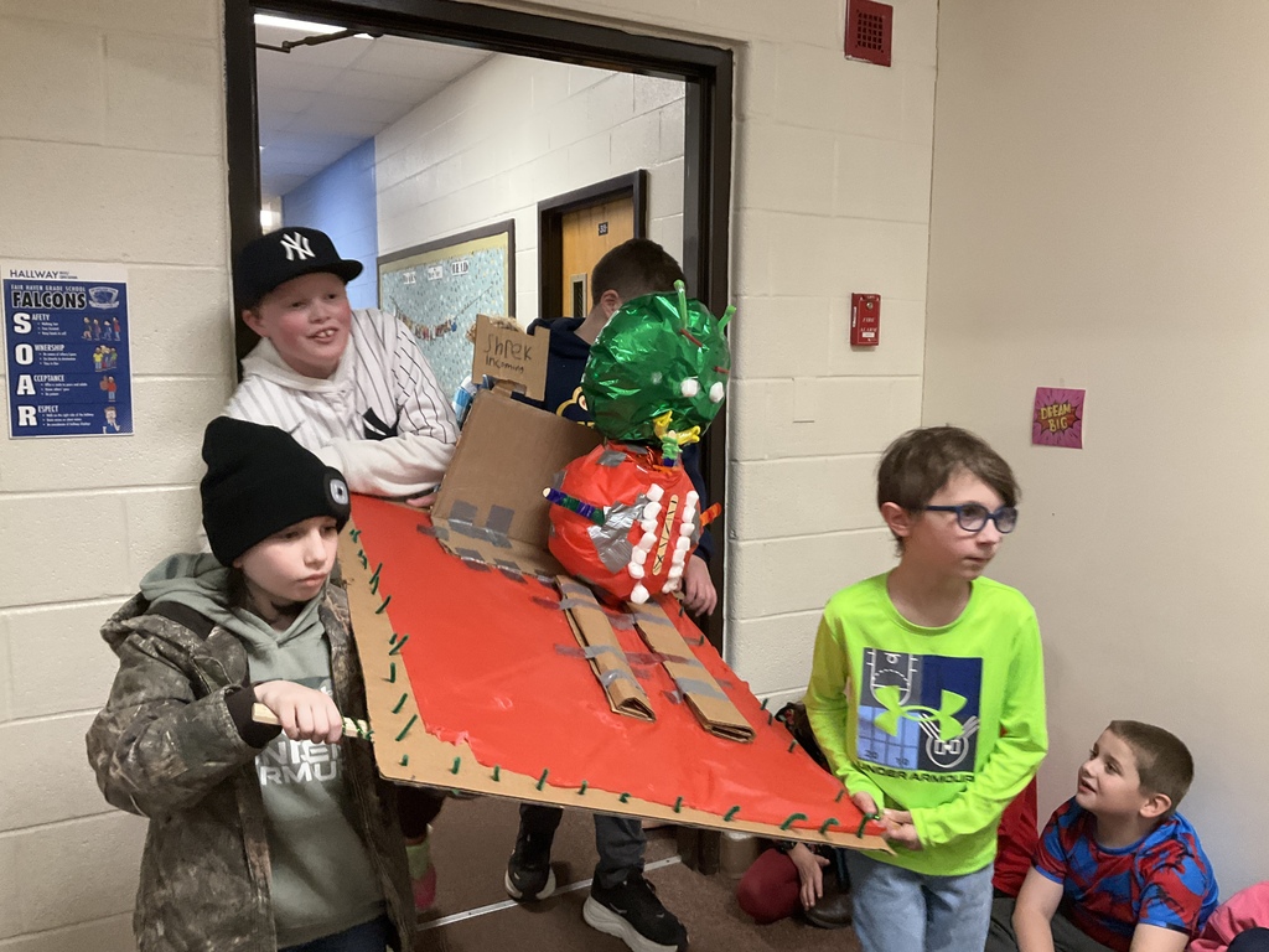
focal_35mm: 29
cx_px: 634
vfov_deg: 48.2
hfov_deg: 61.7
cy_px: 476
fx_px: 1063
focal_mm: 3
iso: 250
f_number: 1.8
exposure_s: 1/60
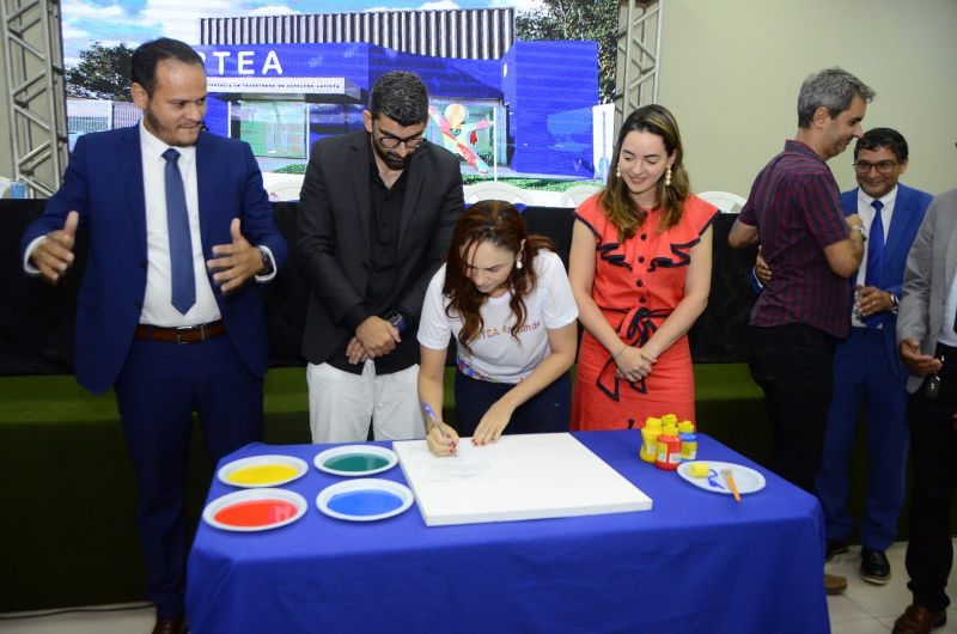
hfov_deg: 67.5
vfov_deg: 47.7
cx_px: 478
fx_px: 716
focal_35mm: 27
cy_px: 317
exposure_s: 1/160
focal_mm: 18
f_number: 3.5
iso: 1600
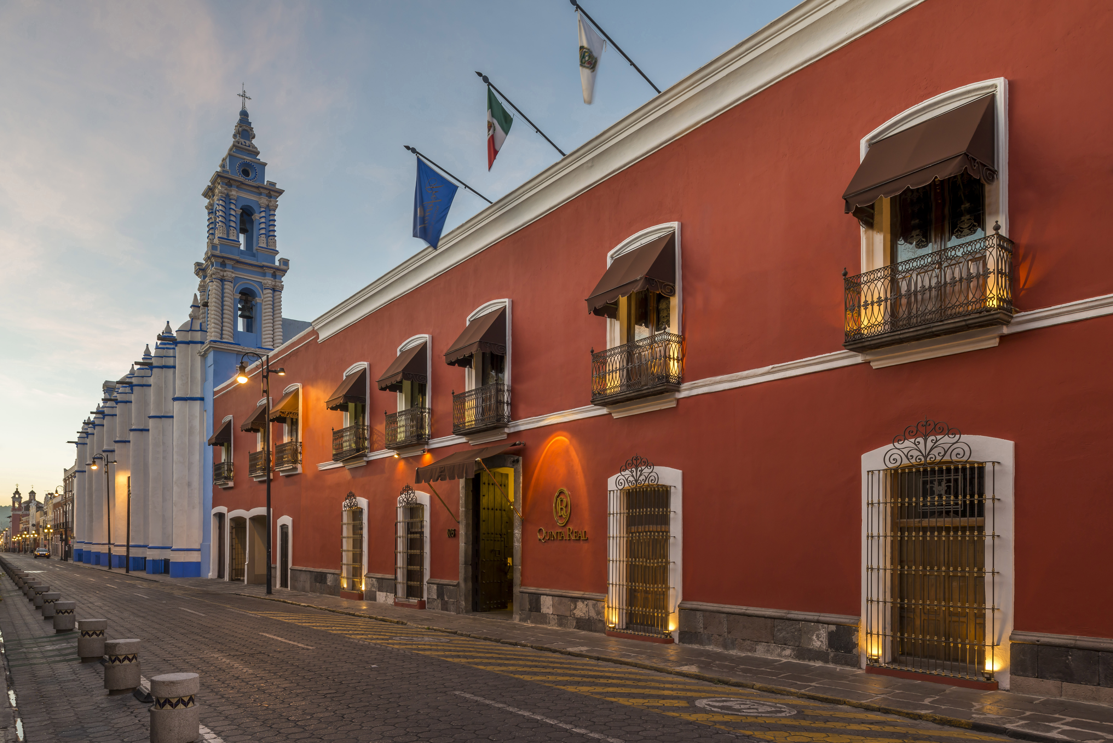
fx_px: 742
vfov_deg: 53.2
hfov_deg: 73.7
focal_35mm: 24
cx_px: 556
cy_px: 372
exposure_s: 1/2.5
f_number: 11
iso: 200
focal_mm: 24
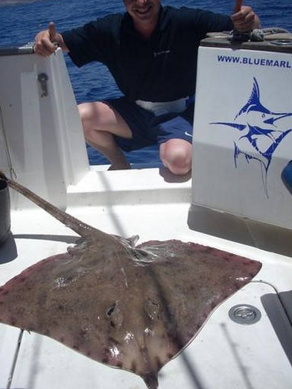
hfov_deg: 31.5
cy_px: 173
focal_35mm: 46
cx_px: 131
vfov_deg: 41.2
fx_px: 518
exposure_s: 1/621
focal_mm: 6.2
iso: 64
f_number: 5.6
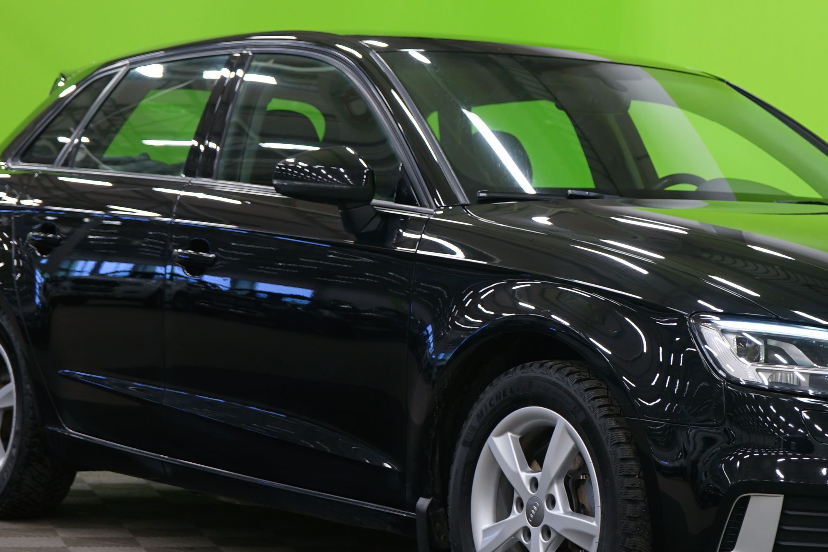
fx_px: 2461
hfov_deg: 19.0
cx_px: 610
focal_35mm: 107
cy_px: 280
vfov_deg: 12.8
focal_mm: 54
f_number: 5
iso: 400
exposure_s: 1/8
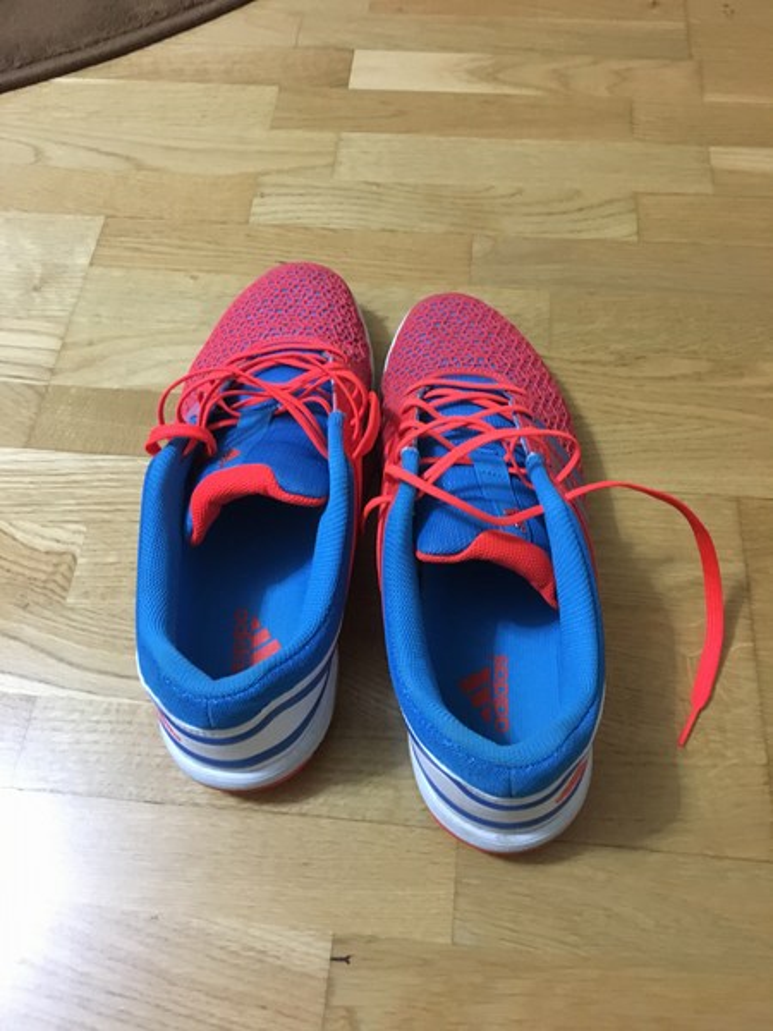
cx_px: 386
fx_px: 863
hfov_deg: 48.2
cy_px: 516
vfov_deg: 61.7
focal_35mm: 29
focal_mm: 4.15
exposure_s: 1/17
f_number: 2.2
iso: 400
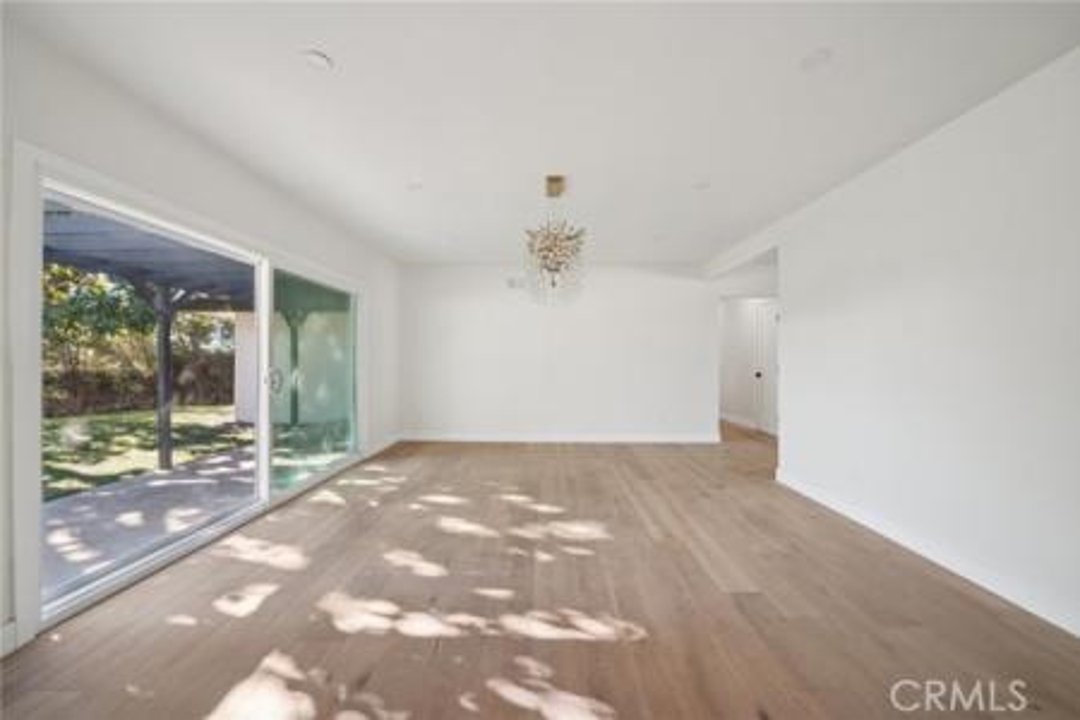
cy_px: 360
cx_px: 540
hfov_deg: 108.3
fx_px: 390
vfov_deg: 85.4
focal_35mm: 13
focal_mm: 13
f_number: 8
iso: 400
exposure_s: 1/30
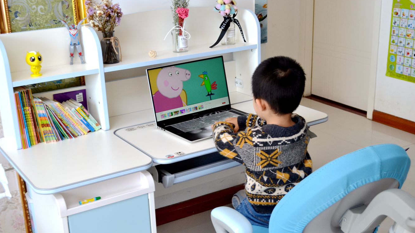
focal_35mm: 51
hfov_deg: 40.6
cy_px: 131
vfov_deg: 23.5
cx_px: 208
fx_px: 561
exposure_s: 1/60
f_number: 4.8
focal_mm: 32
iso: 400
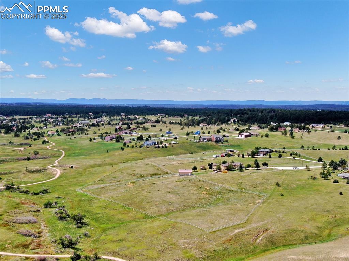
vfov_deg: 30.2
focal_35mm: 48
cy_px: 130
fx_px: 484
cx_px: 174
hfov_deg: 39.7
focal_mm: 8.6
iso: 100
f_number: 3.8
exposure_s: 1/30
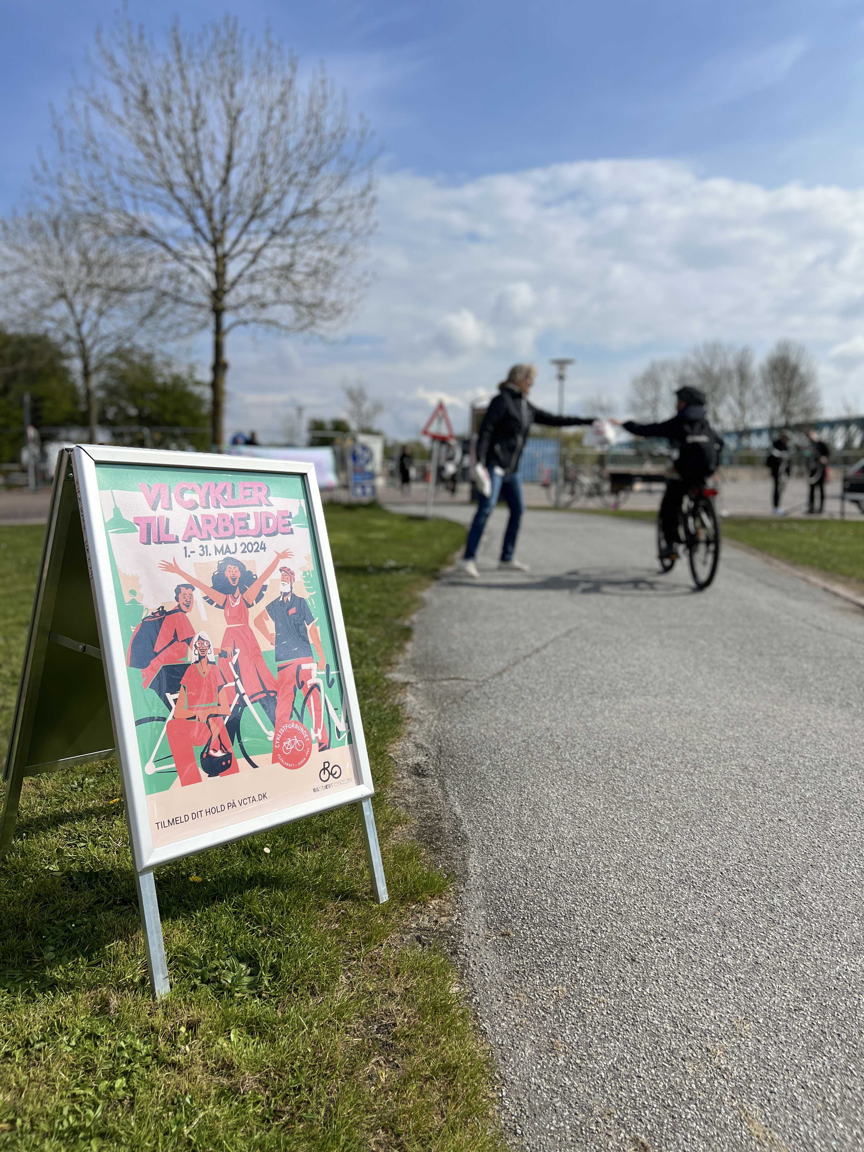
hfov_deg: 53.1
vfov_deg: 67.3
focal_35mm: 26
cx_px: 432
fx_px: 865
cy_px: 576
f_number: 1.5
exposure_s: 1/9434
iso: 50
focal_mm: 5.7
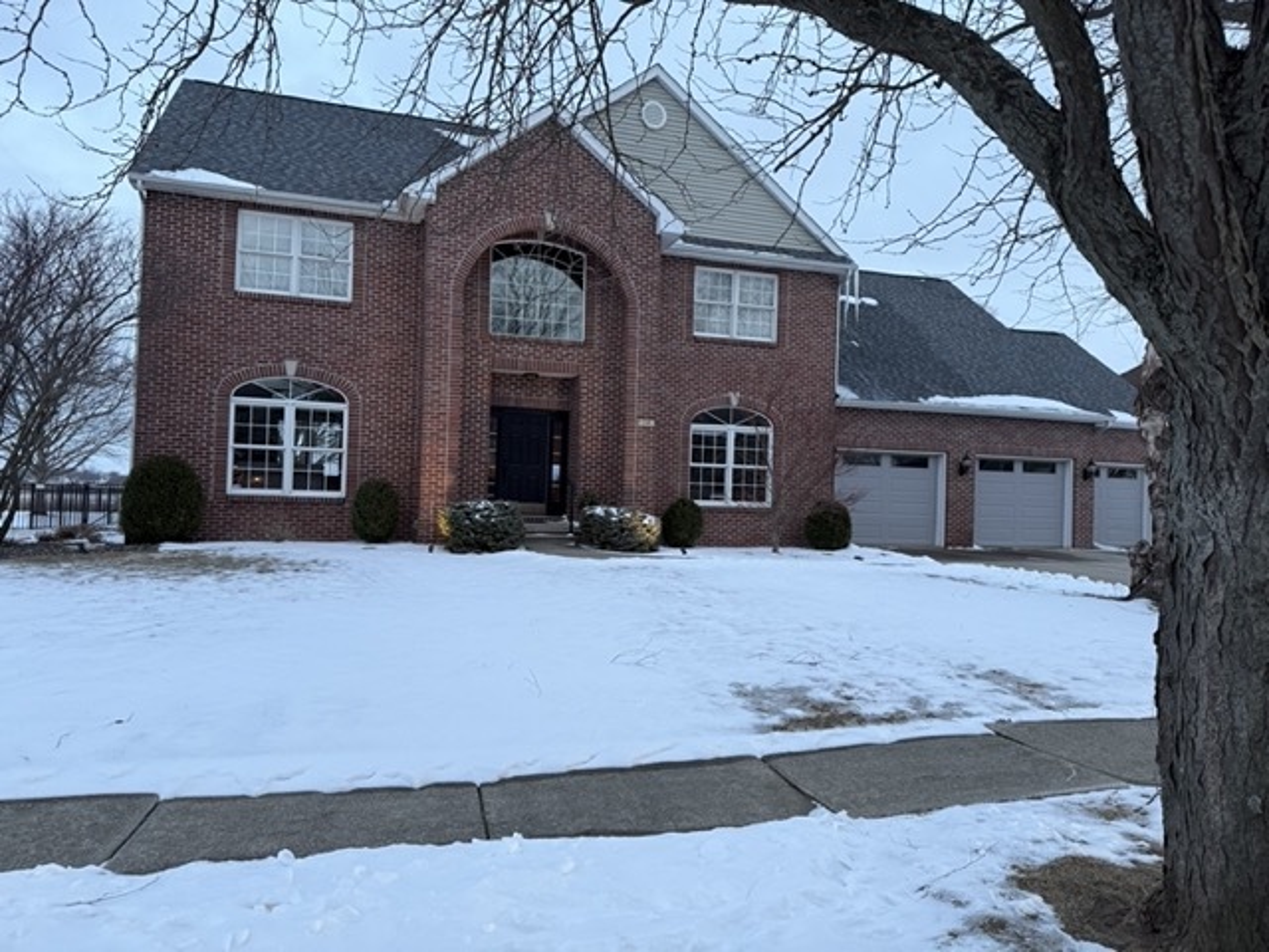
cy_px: 476
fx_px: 880
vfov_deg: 56.8
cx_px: 634
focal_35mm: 24
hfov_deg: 71.6
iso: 250
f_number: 1.78
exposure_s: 1/60
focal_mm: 6.76
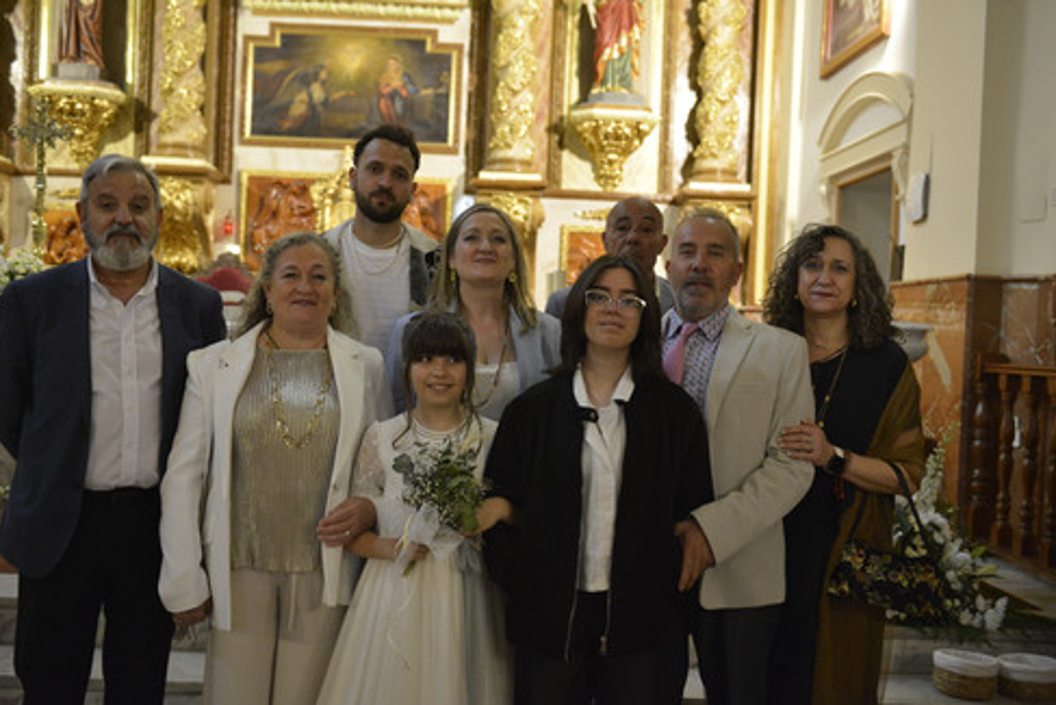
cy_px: 360
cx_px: 518
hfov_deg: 49.5
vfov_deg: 34.2
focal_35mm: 39
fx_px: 1144
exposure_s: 1/200
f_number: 3.2
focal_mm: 38
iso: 2500
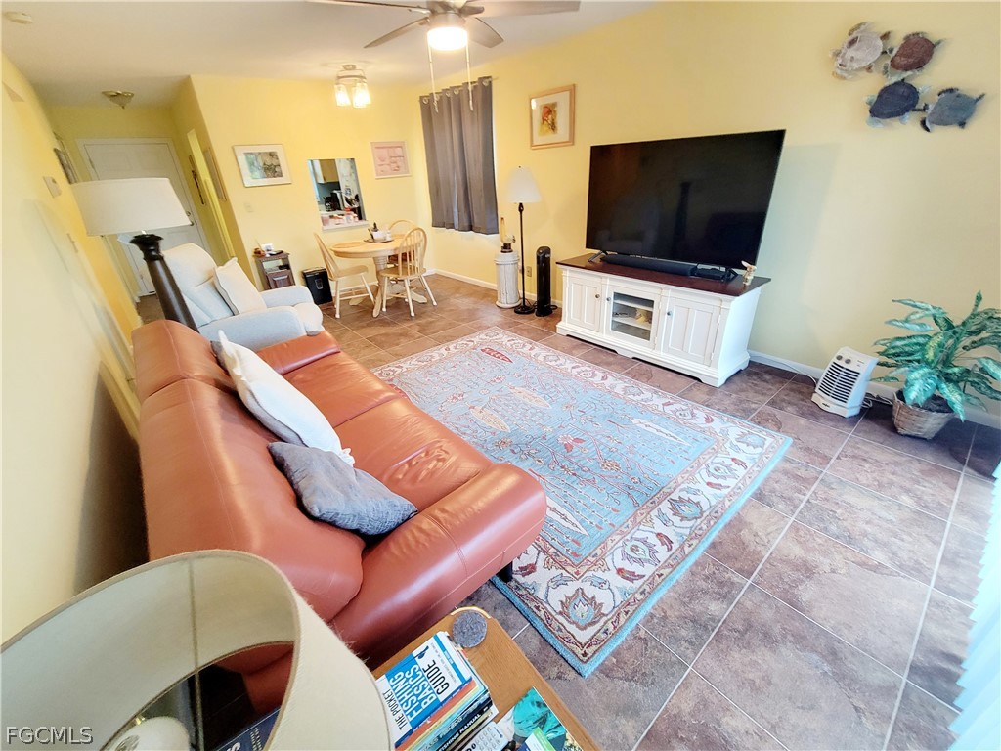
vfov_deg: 89.9
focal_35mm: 13
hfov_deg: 106.2
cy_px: 376
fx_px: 376
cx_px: 500
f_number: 2.2
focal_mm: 2.2
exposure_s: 1/60.2
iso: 250
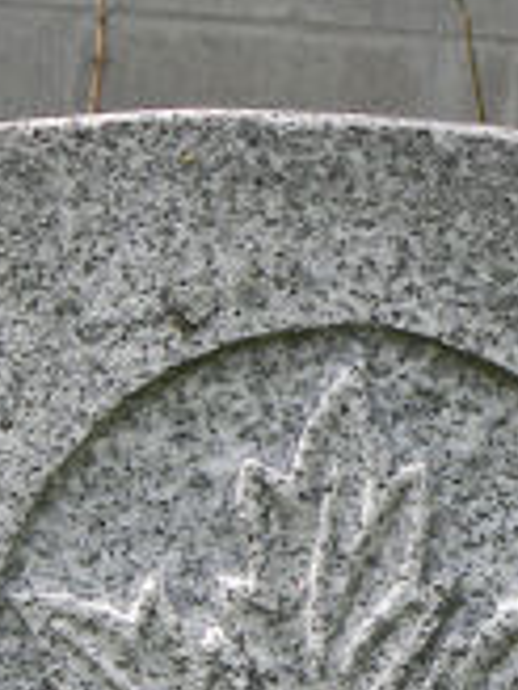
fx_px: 4569
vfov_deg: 8.1
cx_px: 421
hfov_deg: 6.5
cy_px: 1578
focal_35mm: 229
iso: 80
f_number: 3.9
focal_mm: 8.6
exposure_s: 1/244
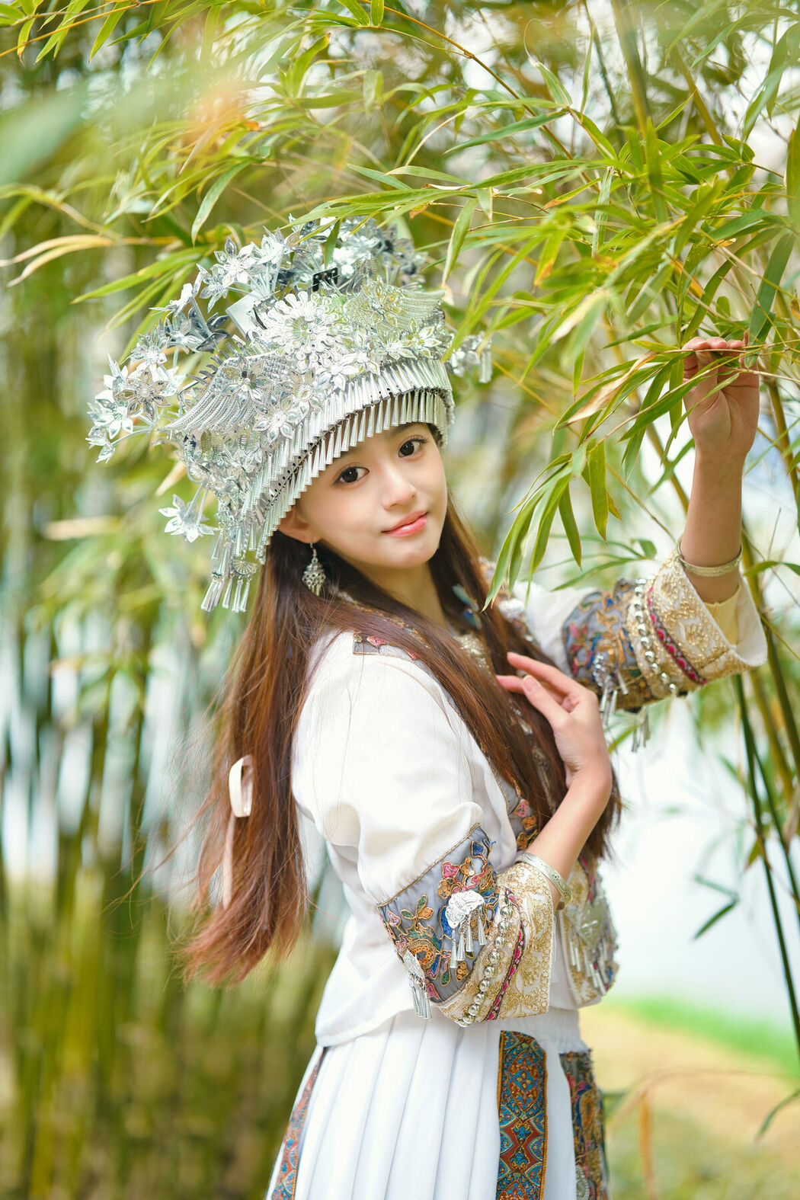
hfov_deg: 16.1
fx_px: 2833
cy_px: 600
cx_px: 400
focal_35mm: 85
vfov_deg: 23.9
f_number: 1.4
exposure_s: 1/800
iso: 100
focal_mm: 85
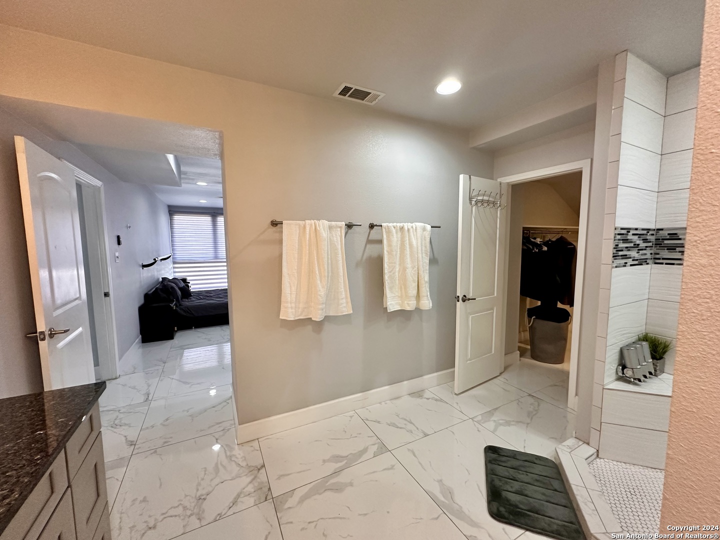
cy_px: 270
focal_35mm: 14
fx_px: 291
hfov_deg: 102.1
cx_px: 360
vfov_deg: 85.7
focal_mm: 2.22
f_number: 2.2
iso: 250
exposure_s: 1/120
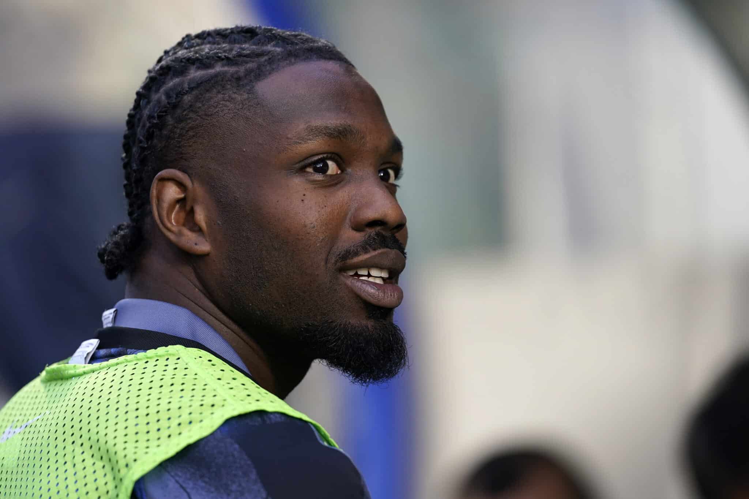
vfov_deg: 4.6
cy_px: 250
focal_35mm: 300
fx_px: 6241
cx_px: 374
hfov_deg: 6.9
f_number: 2.8
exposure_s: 1/320
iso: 800
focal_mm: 300
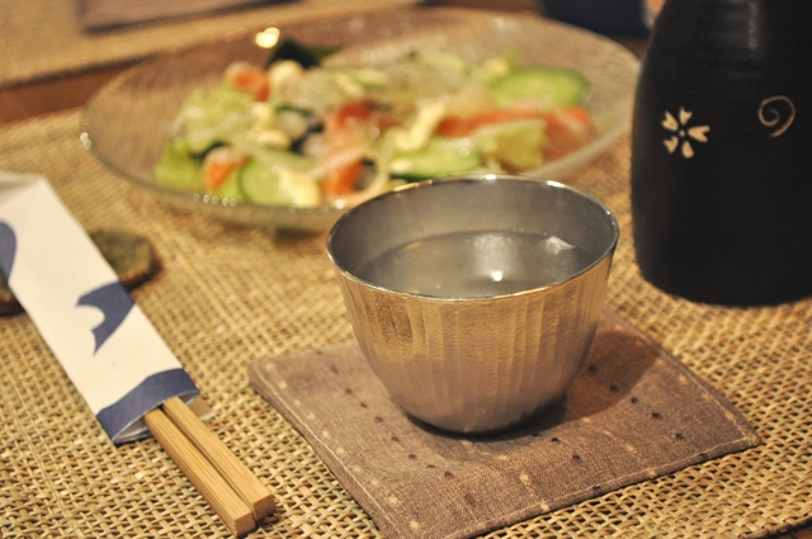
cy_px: 270
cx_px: 406
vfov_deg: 18.1
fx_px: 1690
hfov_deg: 27.0
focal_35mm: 75
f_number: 5.6
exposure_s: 1/6
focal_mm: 50
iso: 1600
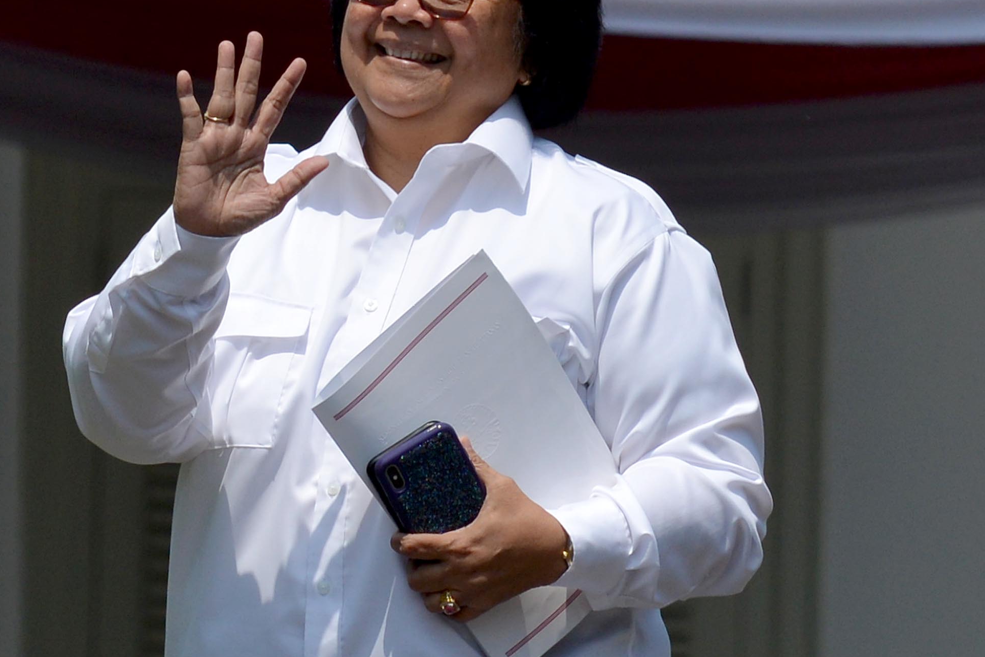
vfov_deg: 2.2
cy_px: 666
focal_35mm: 620
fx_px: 16967
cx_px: 752
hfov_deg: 3.3
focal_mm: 200
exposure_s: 1/2000
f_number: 8
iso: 400
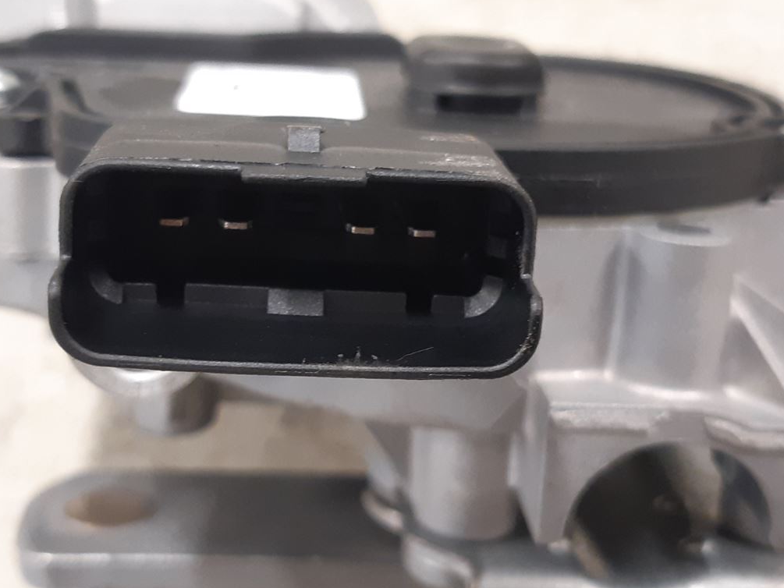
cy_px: 291
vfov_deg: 27.5
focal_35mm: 53
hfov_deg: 36.1
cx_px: 353
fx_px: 1201
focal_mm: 3.93
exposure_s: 1/24
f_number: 1.7
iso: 200
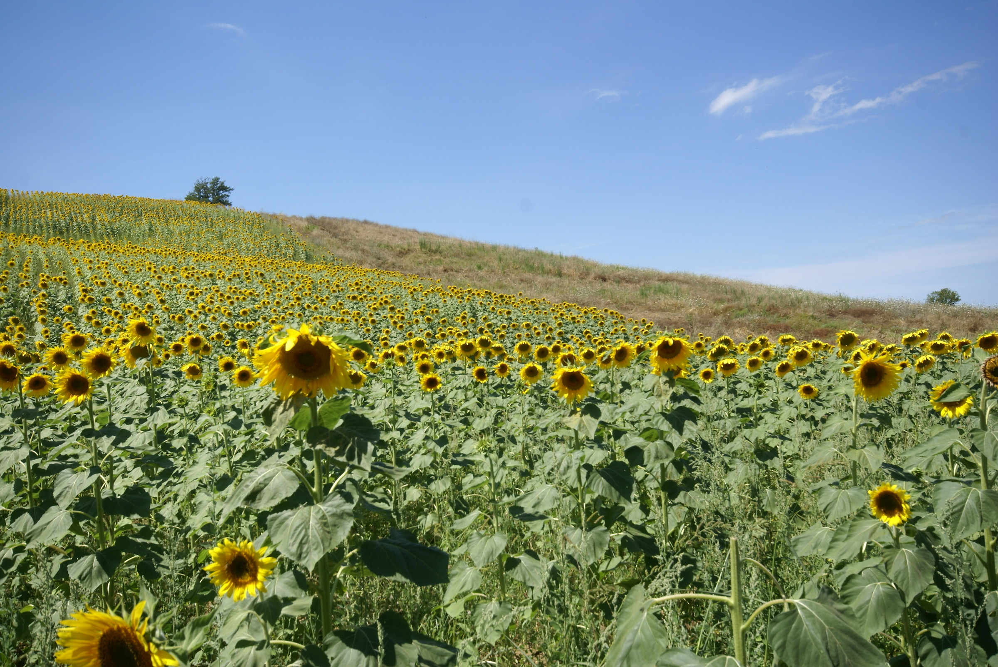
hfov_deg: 61.9
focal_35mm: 30
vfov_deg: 43.7
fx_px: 832
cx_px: 499
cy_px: 334
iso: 100
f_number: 11
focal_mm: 20
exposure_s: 1/125
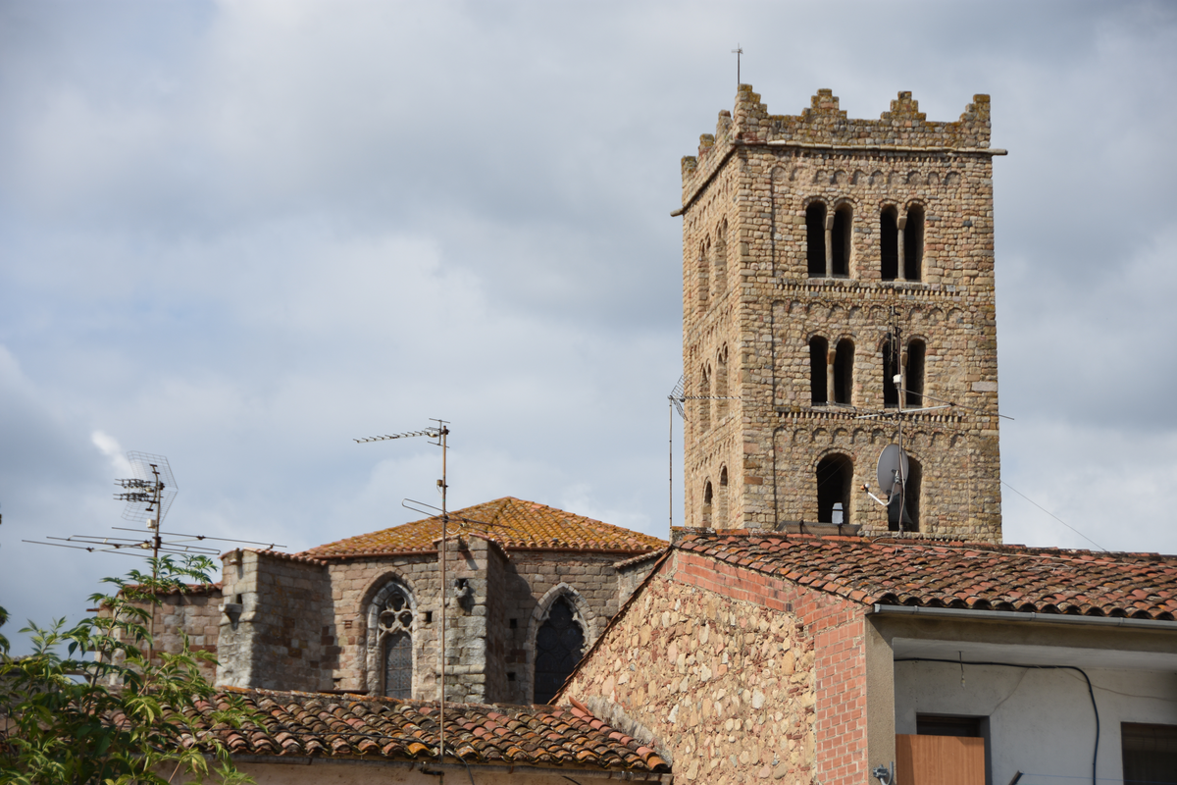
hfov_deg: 17.1
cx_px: 588
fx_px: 3923
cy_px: 392
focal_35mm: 120
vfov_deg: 11.4
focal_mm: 80
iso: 100
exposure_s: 1/1000
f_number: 5
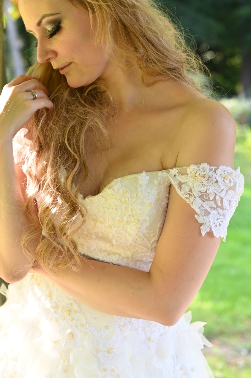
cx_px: 80
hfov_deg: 16.4
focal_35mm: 83
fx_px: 869
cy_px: 158
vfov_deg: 24.5
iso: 400
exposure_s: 1/160
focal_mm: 55
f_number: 4
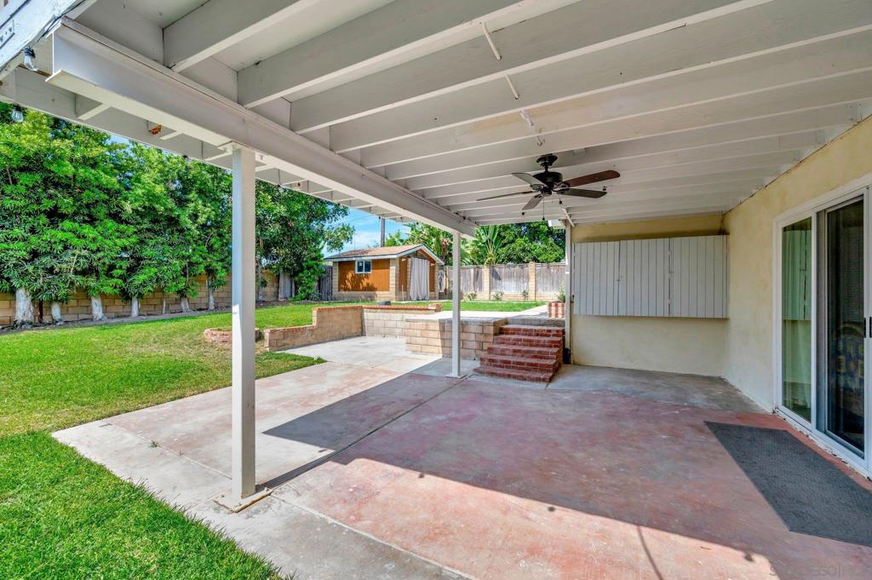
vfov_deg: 81.1
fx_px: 339
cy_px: 290
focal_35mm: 14
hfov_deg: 104.3
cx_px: 436
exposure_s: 1/500
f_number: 8
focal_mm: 14
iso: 400
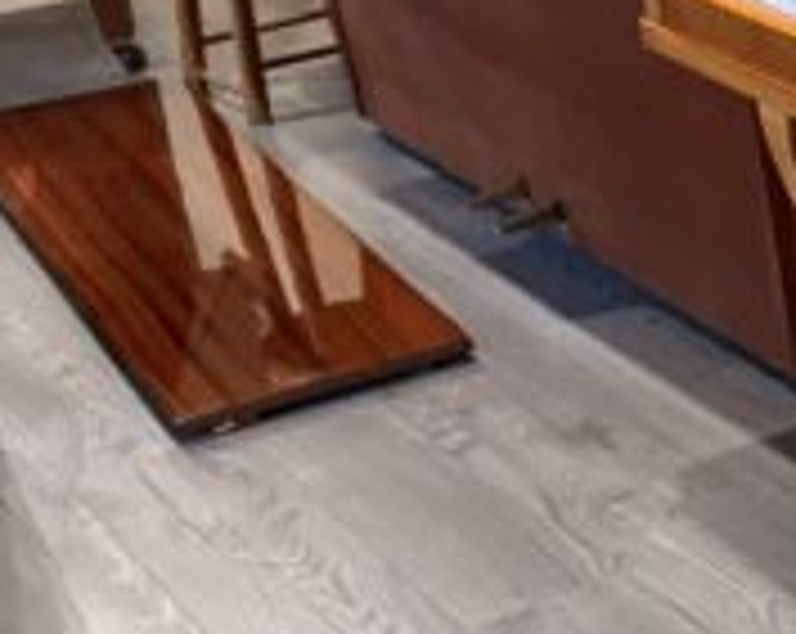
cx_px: 1248
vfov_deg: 16.3
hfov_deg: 17.9
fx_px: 2211
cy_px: 295
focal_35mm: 94
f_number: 1.6
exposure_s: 1/50
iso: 320
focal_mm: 5.96
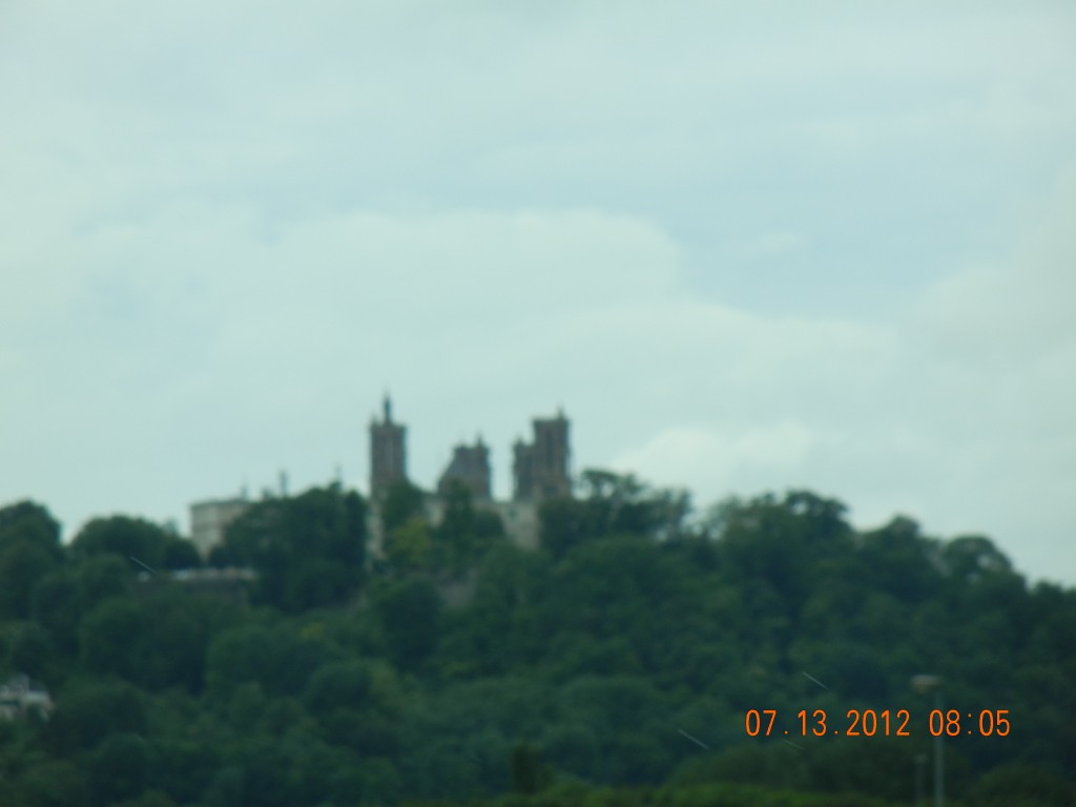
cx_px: 538
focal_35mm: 300
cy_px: 404
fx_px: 9325
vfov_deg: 5.0
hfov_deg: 6.6
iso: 160
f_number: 5.6
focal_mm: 54
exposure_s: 1/534
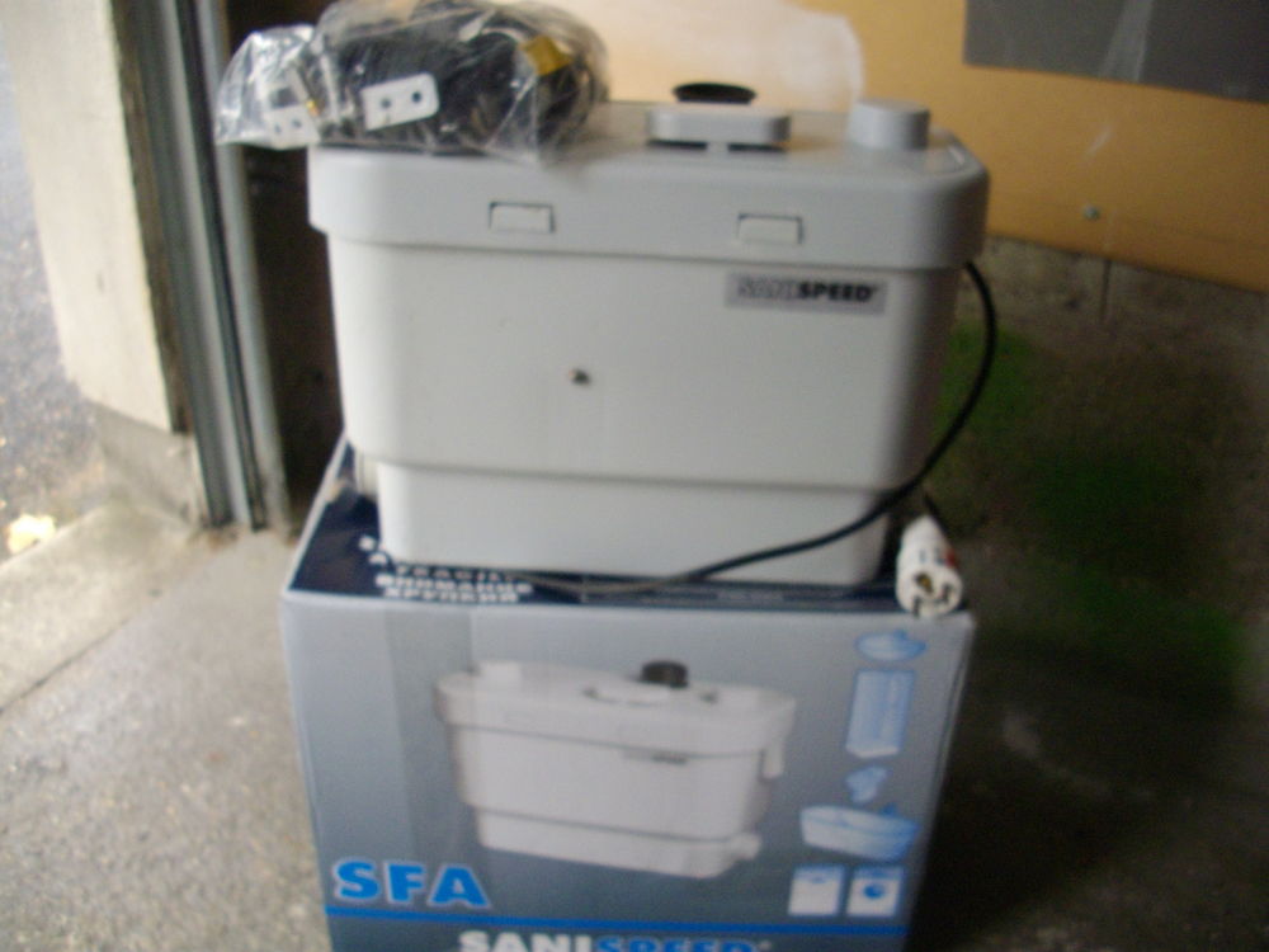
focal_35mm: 37
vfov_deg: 38.7
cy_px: 476
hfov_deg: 50.1
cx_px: 634
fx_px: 1356
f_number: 2.8
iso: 241
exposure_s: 1/50
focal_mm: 6.2
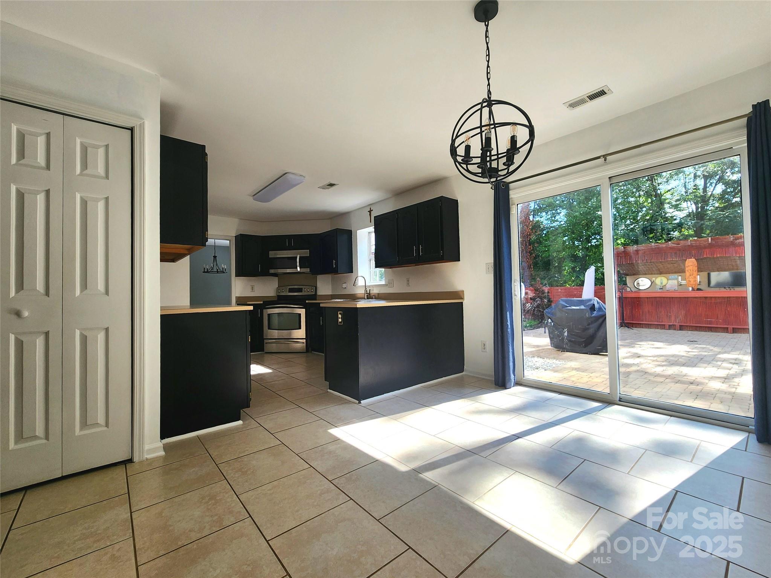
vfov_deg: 89.9
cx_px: 386
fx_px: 290
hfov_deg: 106.2
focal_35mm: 13
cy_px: 289
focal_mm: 2.2
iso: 50
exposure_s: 1/345
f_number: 2.2
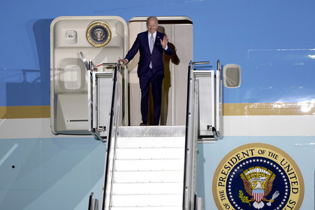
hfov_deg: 8.1
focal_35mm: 256
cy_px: 105
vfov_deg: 5.4
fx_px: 2238
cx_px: 158
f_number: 5.6
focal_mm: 256
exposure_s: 1/250
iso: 800
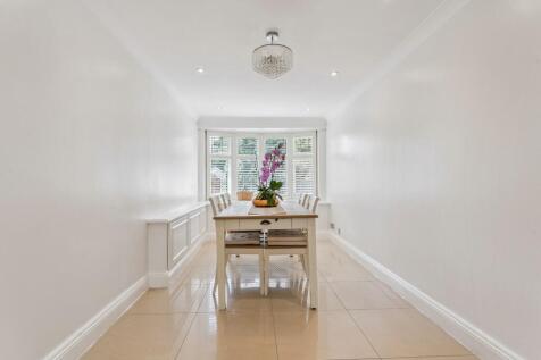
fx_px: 266
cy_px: 180
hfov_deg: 91.0
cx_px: 270
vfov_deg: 68.2
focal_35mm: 18
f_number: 9
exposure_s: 1/13
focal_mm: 17.7
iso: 160
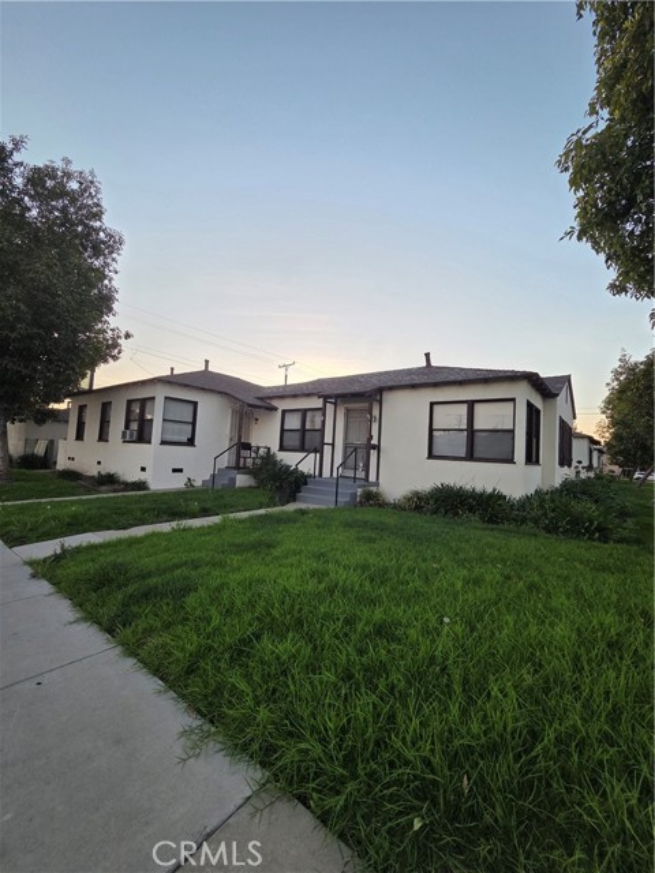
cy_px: 436
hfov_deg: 89.9
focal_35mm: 13
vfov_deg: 106.2
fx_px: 328
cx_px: 328
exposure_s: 1/120
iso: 80
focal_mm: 2.2
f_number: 2.2
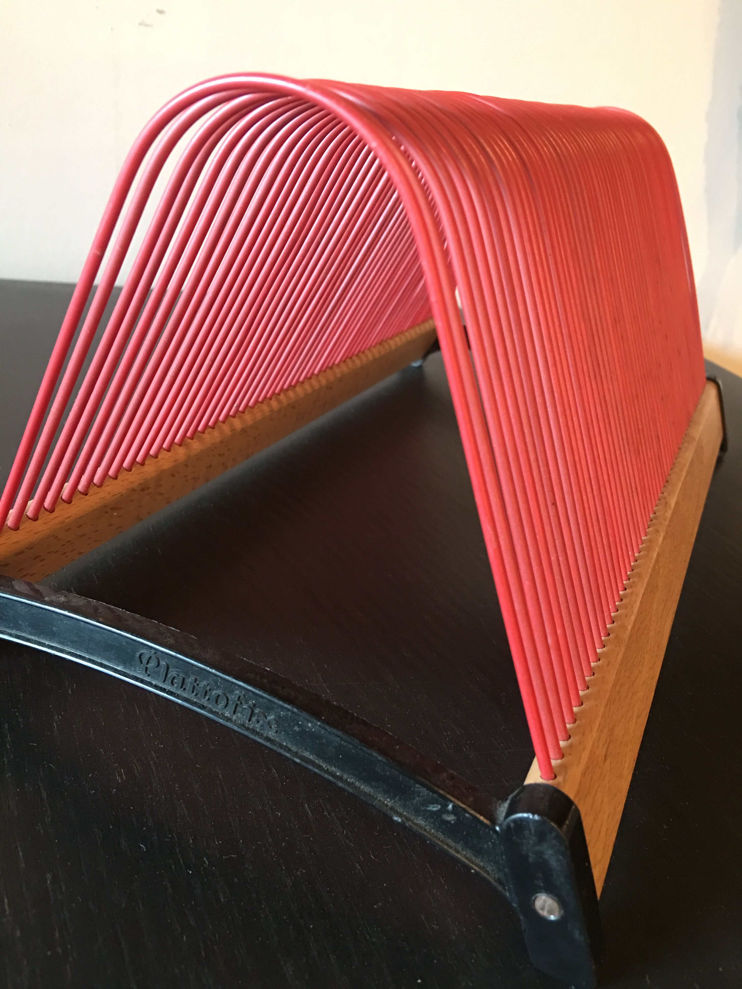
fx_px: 829
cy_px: 494
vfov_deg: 61.7
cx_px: 371
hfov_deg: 48.2
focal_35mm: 29
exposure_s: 1/8
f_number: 2.2
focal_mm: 4.15
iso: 100
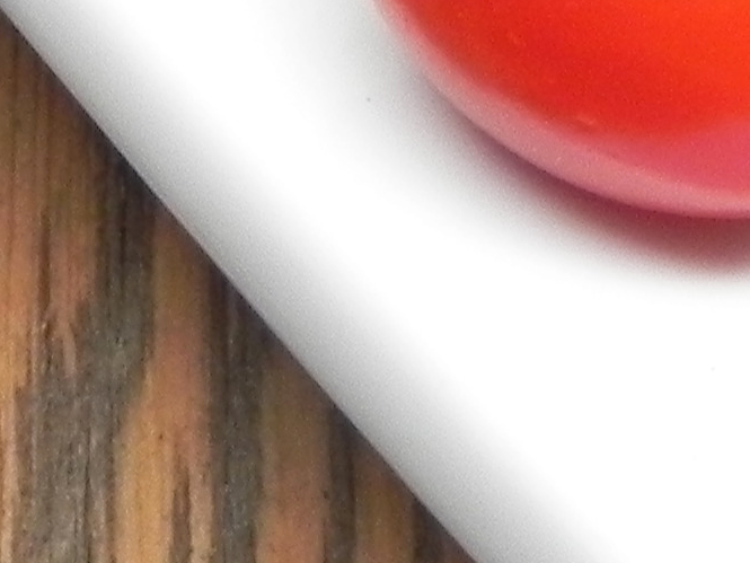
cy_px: -738
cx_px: 1141
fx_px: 4399
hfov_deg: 9.5
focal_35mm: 203
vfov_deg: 6.9
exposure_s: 1/29
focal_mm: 6.6
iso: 259
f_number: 4
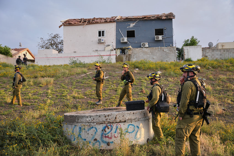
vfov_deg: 34.8
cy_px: 78
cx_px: 117
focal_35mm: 38
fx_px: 249
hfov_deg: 50.4
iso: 400
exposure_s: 1/400
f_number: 3.5
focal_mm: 38.3
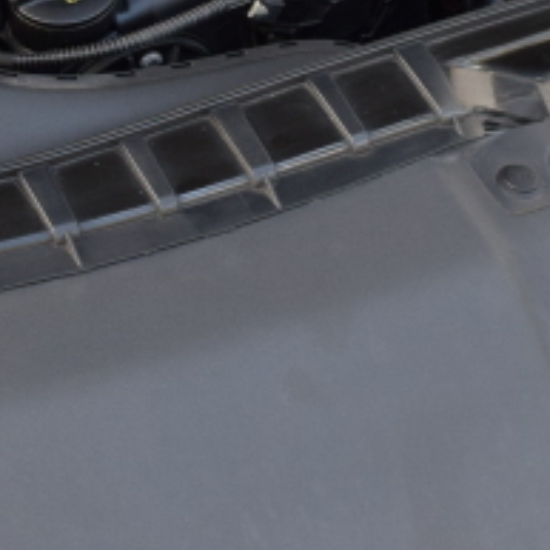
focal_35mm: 113
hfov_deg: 15.2
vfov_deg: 15.3
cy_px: 84
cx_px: 3
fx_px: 2031
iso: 400
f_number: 6.3
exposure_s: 1/160
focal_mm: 18
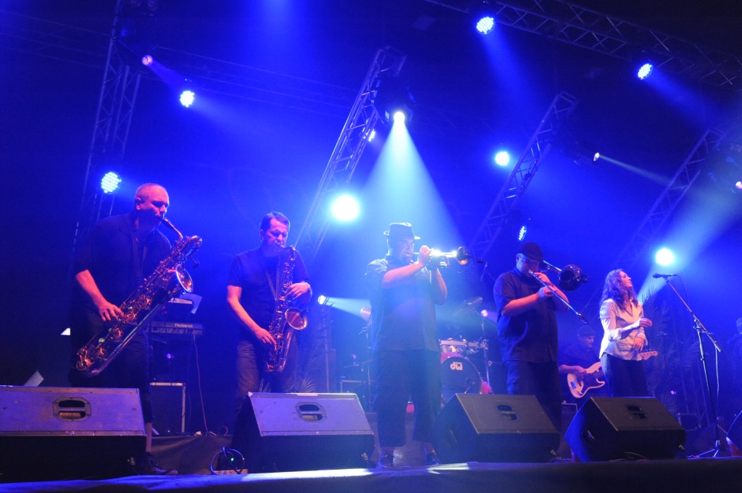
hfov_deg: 50.7
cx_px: 371
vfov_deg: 35.0
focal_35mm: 38
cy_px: 246
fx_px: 783
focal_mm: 38
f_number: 9
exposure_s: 1/320
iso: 6400
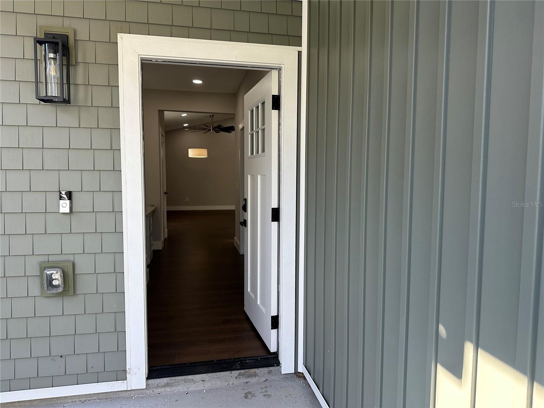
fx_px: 377
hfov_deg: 71.6
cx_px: 272
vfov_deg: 56.8
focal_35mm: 24
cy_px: 204
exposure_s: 1/296
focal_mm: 6.86
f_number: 1.78
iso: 80
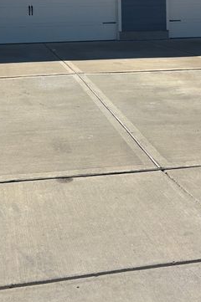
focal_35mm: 50
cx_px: 81
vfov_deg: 37.5
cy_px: 41
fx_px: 420
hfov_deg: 26.9
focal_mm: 5.96
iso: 50
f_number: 1.6
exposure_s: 1/7194
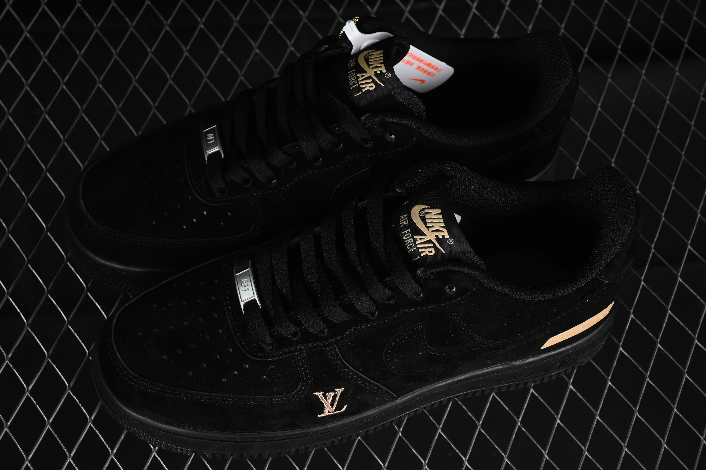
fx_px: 1471
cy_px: 235
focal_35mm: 75
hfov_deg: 27.0
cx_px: 353
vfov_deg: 18.2
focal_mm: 50
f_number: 6.3
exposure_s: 1/40
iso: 160
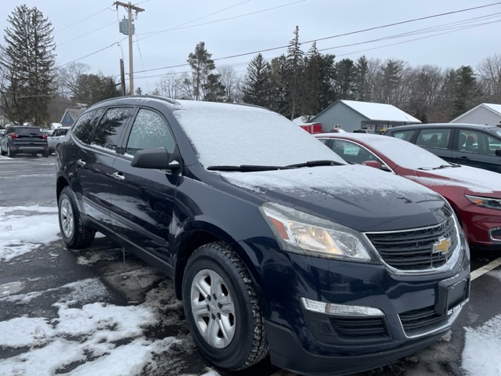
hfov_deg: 67.3
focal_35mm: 26
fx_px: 376
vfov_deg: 53.1
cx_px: 250
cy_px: 188
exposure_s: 1/1319
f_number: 1.6
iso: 32
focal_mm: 4.2
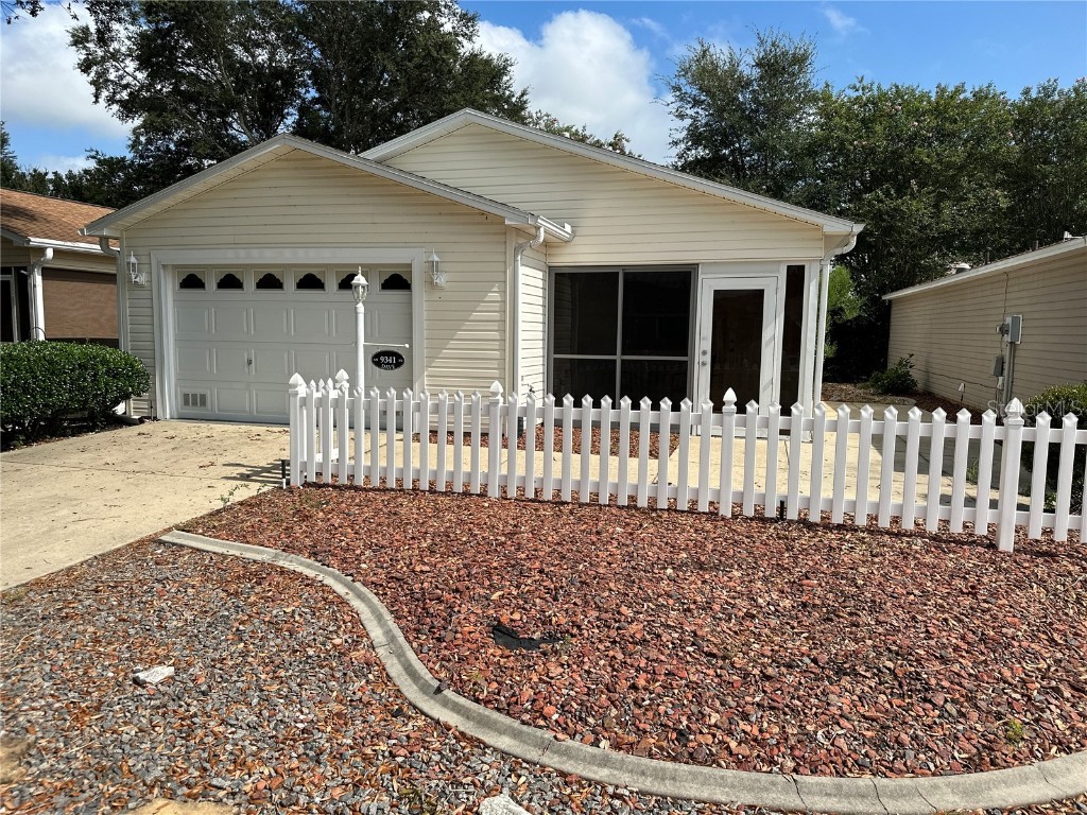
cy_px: 408
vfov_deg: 56.8
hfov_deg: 71.6
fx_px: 754
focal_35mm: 24
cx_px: 544
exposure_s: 1/5525
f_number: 1.78
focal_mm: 6.86
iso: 80
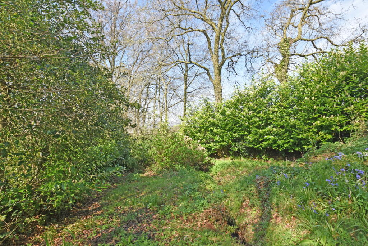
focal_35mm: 15
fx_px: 153
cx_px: 184
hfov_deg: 100.4
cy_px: 123
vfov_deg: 77.3
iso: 200
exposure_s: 1/250
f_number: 6.3
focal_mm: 10
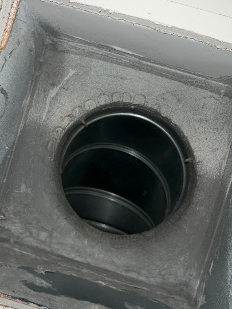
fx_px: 465
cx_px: 116
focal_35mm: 52
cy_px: 154
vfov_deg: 36.8
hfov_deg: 28.0
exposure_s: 1/1089
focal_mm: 6
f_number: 2.4
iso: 16
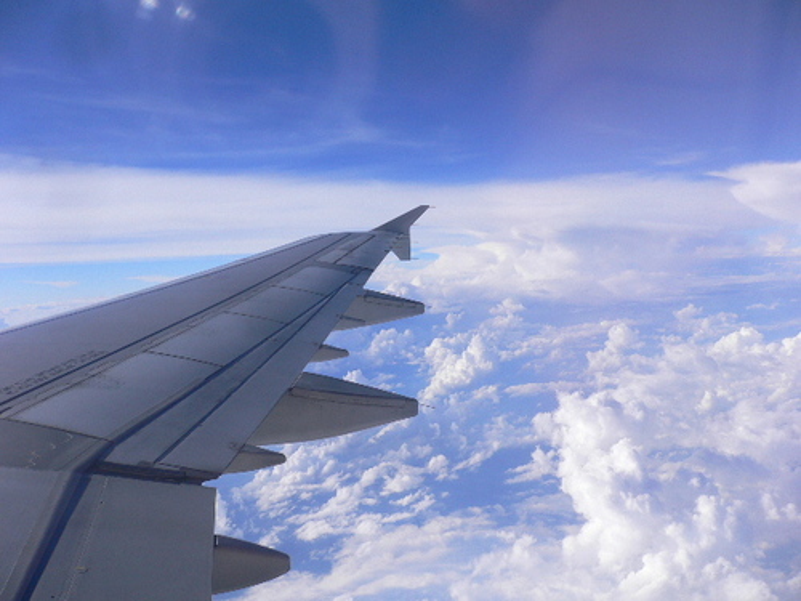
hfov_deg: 52.6
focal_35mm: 35
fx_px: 810
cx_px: 400
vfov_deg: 40.7
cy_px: 300
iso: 80
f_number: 5.6
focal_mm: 5.8
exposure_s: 1/500
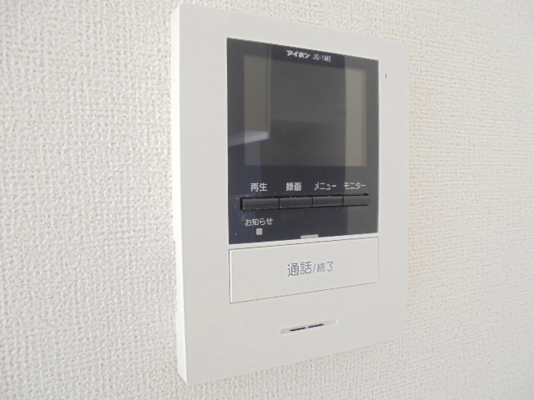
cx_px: 267
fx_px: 401
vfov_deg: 53.1
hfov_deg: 67.3
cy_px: 200
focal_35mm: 26
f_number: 3.5
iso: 160
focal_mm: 4.6
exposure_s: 1/30
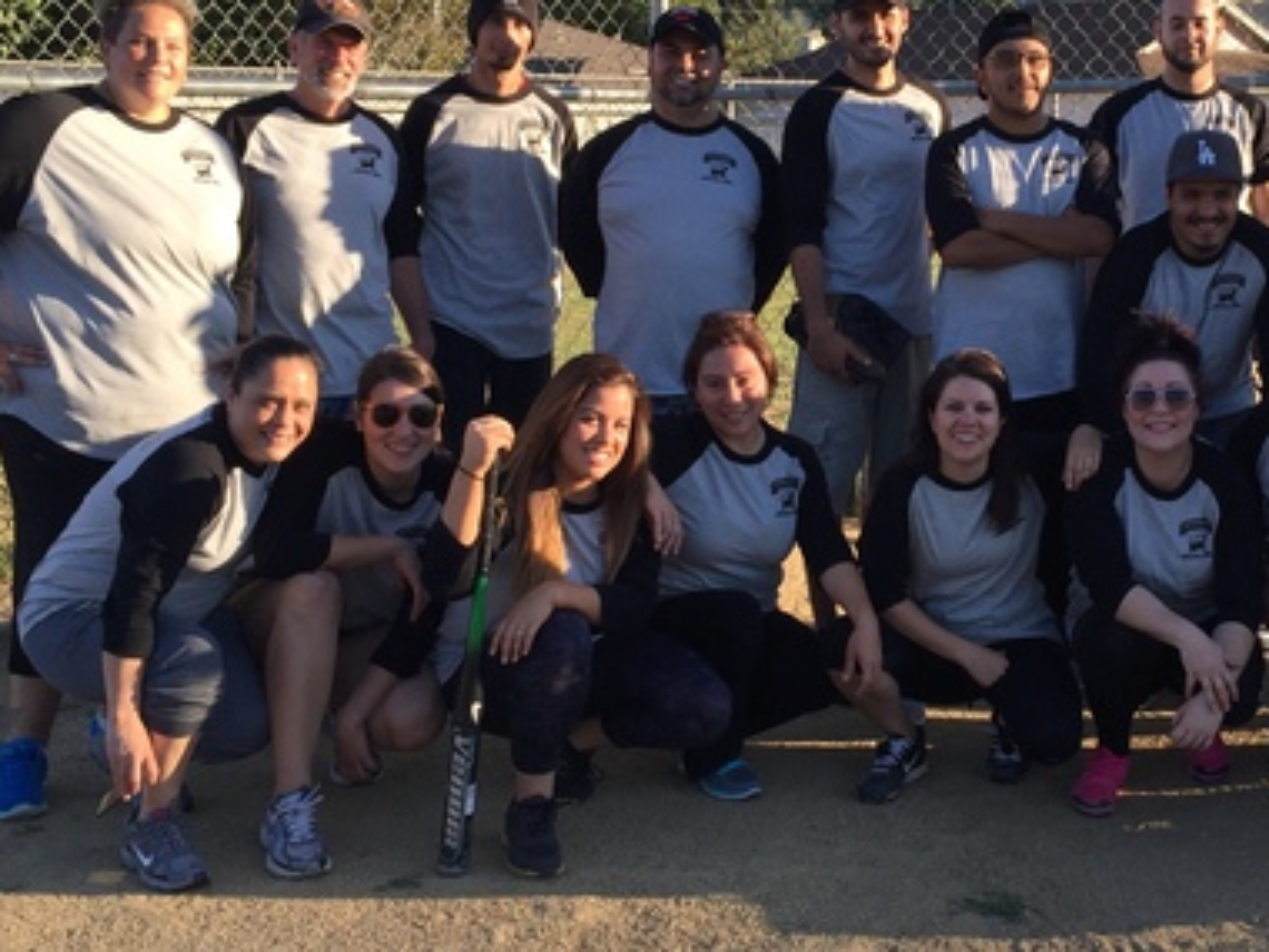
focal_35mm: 55
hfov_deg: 34.2
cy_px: 428
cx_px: 952
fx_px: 2016
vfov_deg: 26.5
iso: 32
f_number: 2.2
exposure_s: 1/682
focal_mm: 4.15
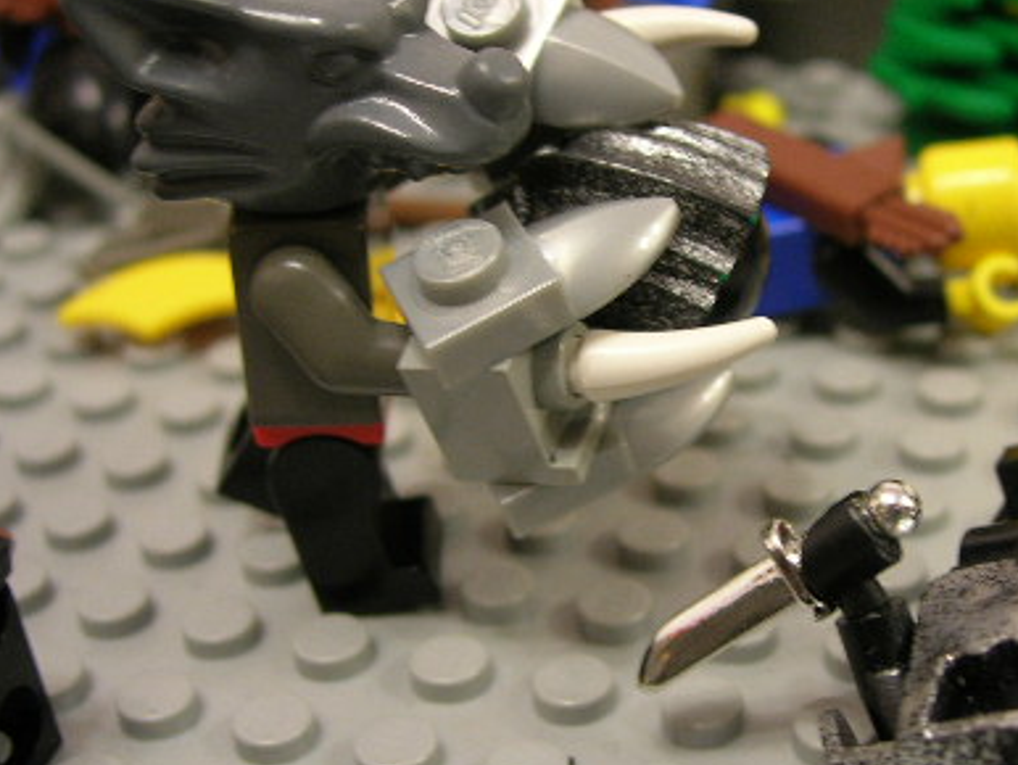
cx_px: 691
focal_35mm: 63
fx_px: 1854
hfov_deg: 30.4
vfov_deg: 23.3
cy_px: 401
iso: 76
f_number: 2.8
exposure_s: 1/3.9
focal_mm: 7.8
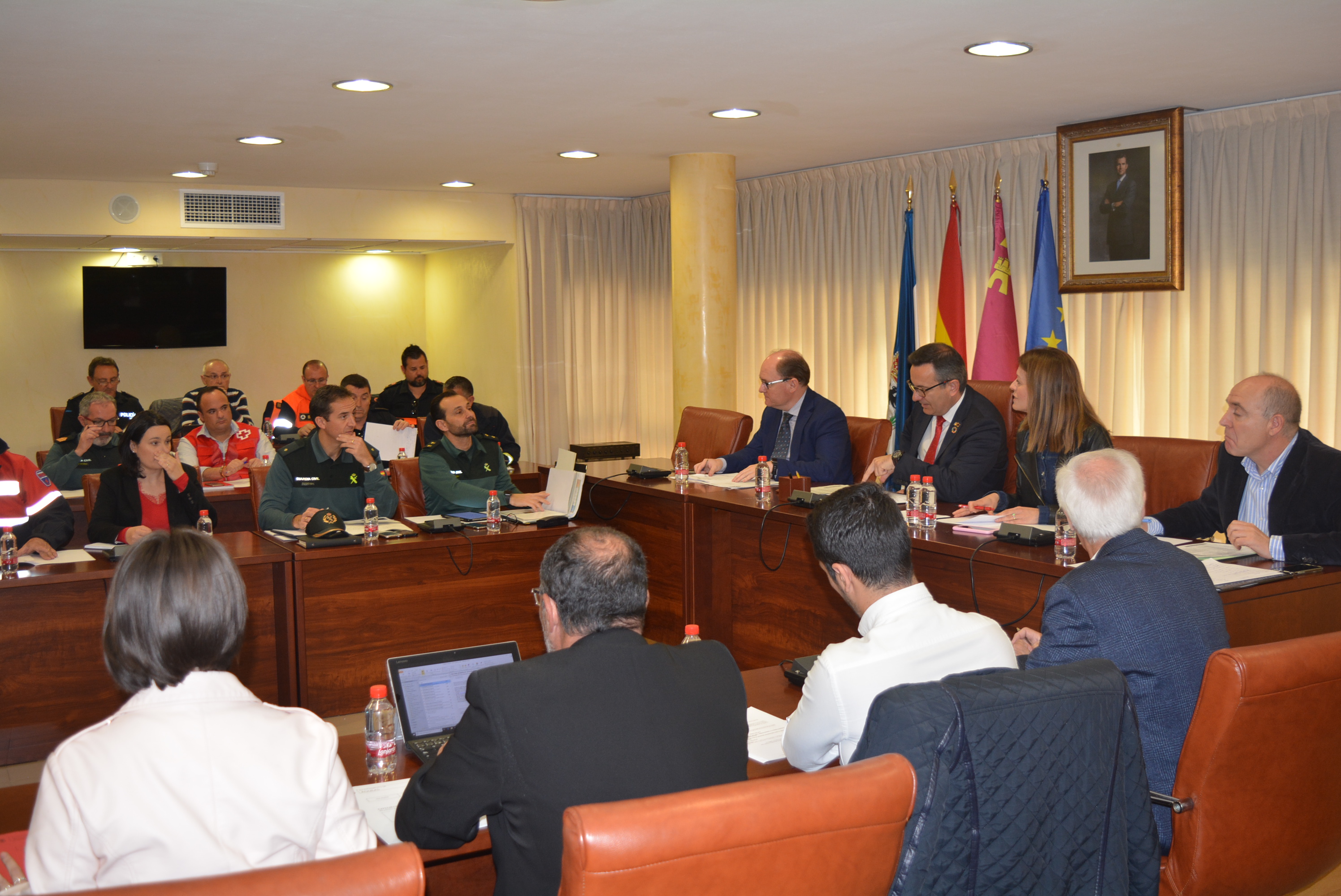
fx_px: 1342
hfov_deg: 53.1
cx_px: 670
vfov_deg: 36.9
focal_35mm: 36
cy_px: 448
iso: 400
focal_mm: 24
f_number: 4
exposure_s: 1/60
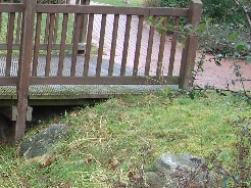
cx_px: -55
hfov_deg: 19.4
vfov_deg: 15.5
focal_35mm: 95
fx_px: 688
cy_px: 114
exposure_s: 1/25
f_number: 2.8
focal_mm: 7.9
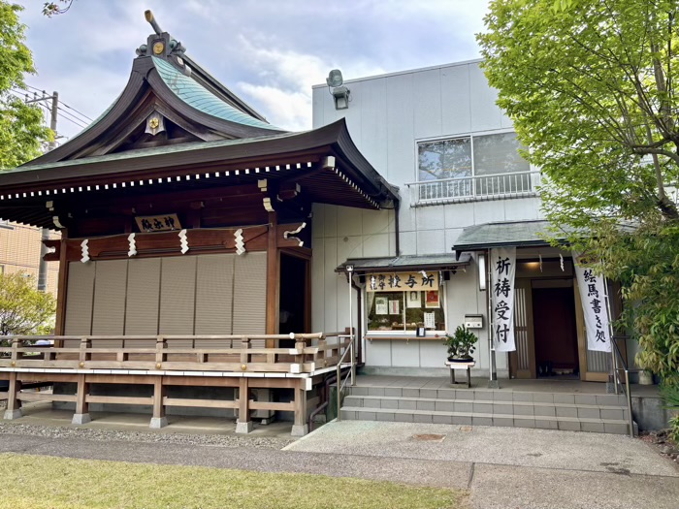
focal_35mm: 26
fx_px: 510
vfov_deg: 53.1
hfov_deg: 67.3
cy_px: 254
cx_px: 340
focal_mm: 5.96
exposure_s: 1/591
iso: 50
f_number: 1.6
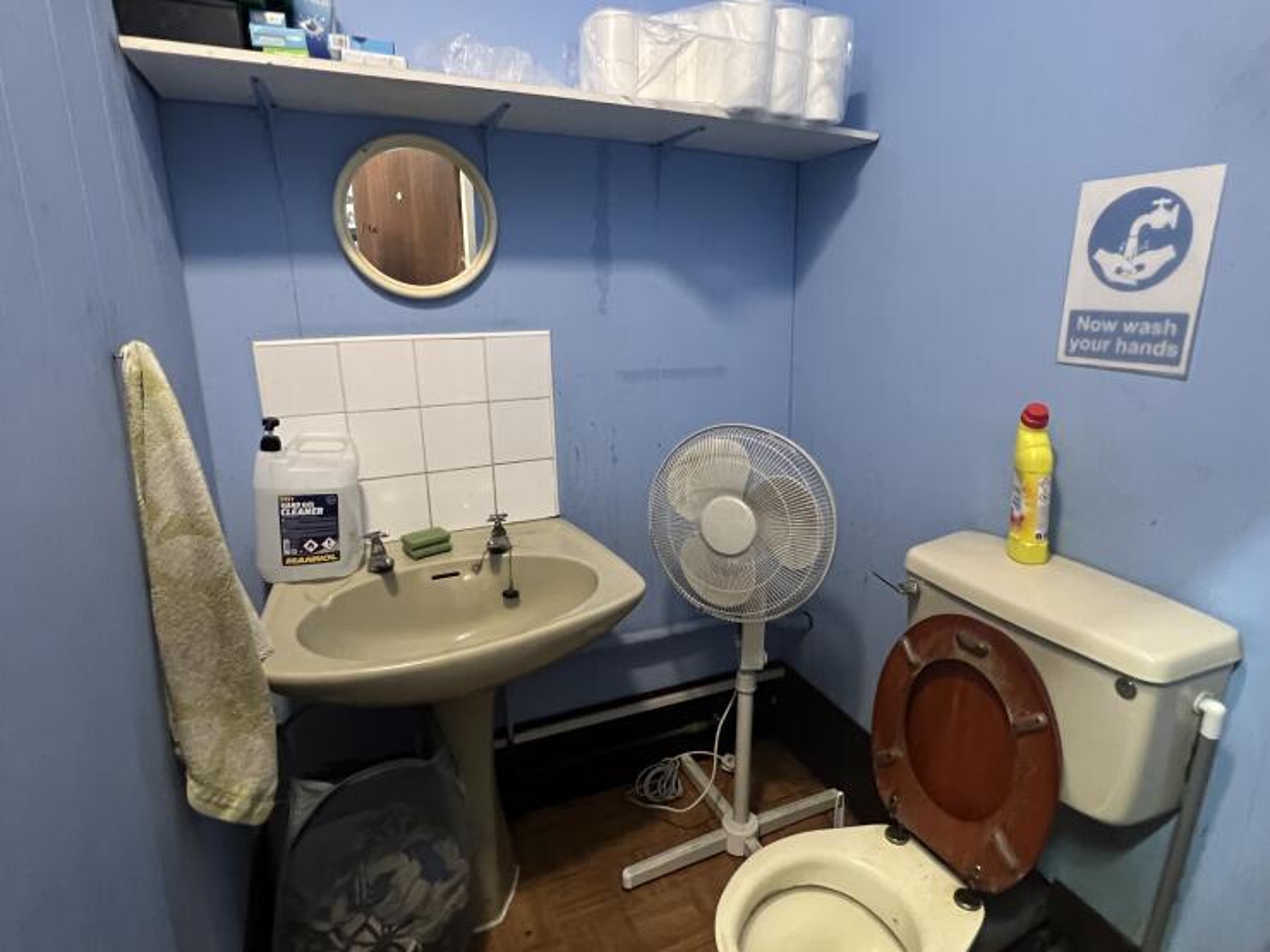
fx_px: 660
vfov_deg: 71.6
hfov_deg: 87.7
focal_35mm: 18
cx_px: 659
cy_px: 467
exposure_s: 1/50
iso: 500
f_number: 1.8
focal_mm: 1.57
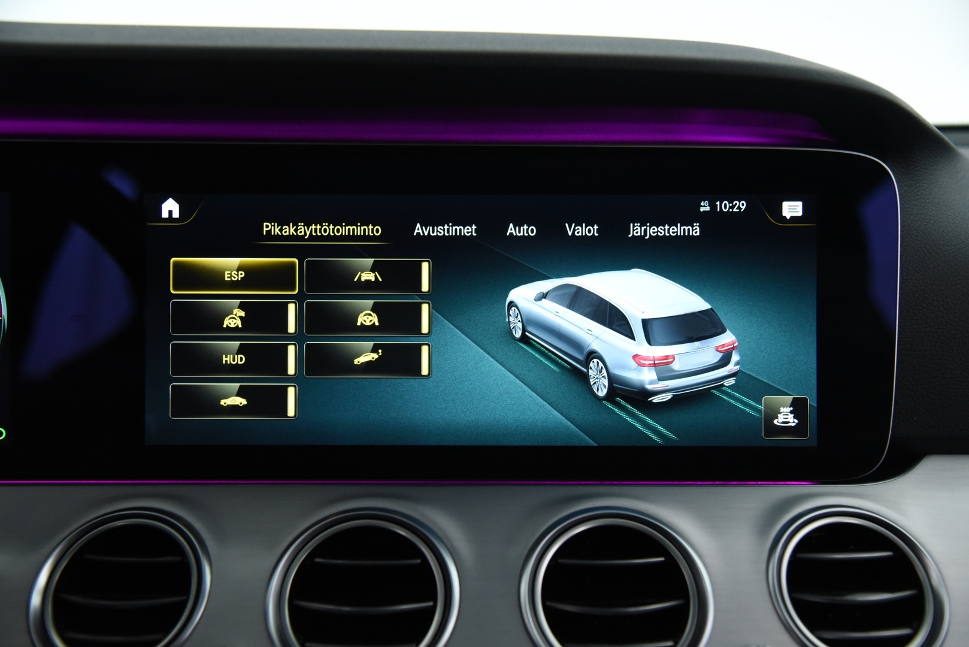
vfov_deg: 33.4
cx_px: 484
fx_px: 1077
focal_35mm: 40
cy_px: 324
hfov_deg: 48.4
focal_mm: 40
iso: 4000
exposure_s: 1/80
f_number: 4
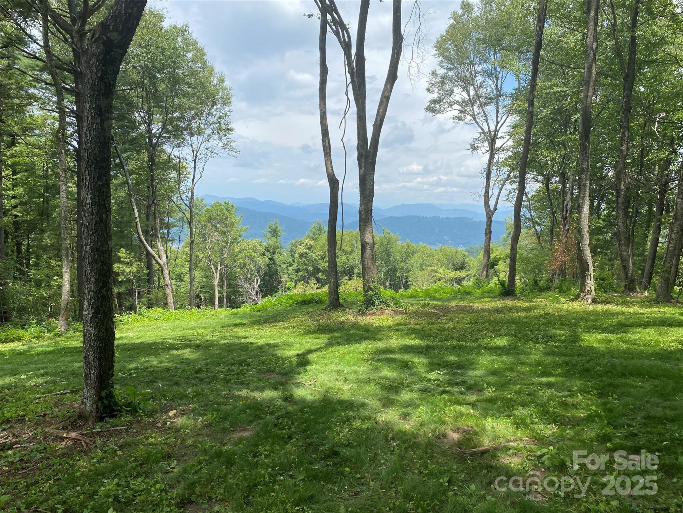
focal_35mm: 26
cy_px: 256
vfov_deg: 53.1
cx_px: 342
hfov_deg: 67.3
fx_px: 513
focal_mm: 4.25
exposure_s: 1/2358
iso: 32
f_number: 1.8
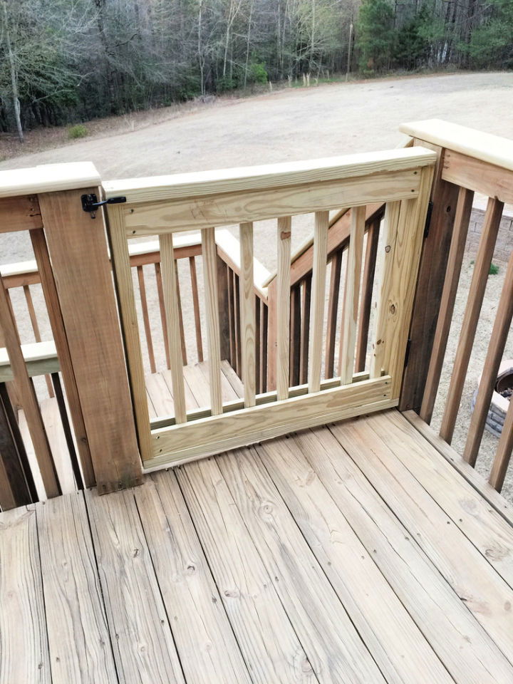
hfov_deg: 48.2
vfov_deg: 61.7
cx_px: 256
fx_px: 573
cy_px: 342
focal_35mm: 29
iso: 32
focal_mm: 4.15
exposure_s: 1/40
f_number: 2.2
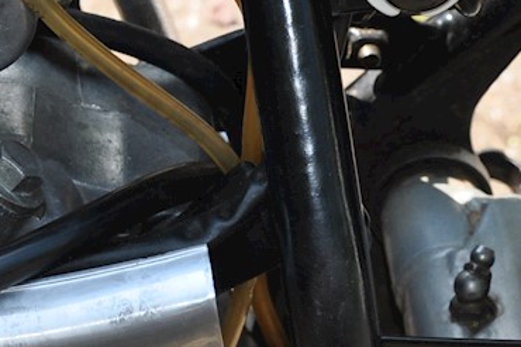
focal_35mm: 218
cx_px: -228
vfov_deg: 6.3
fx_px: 3152
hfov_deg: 9.2
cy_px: 163
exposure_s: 1/200
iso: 200
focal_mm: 28
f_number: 7.1
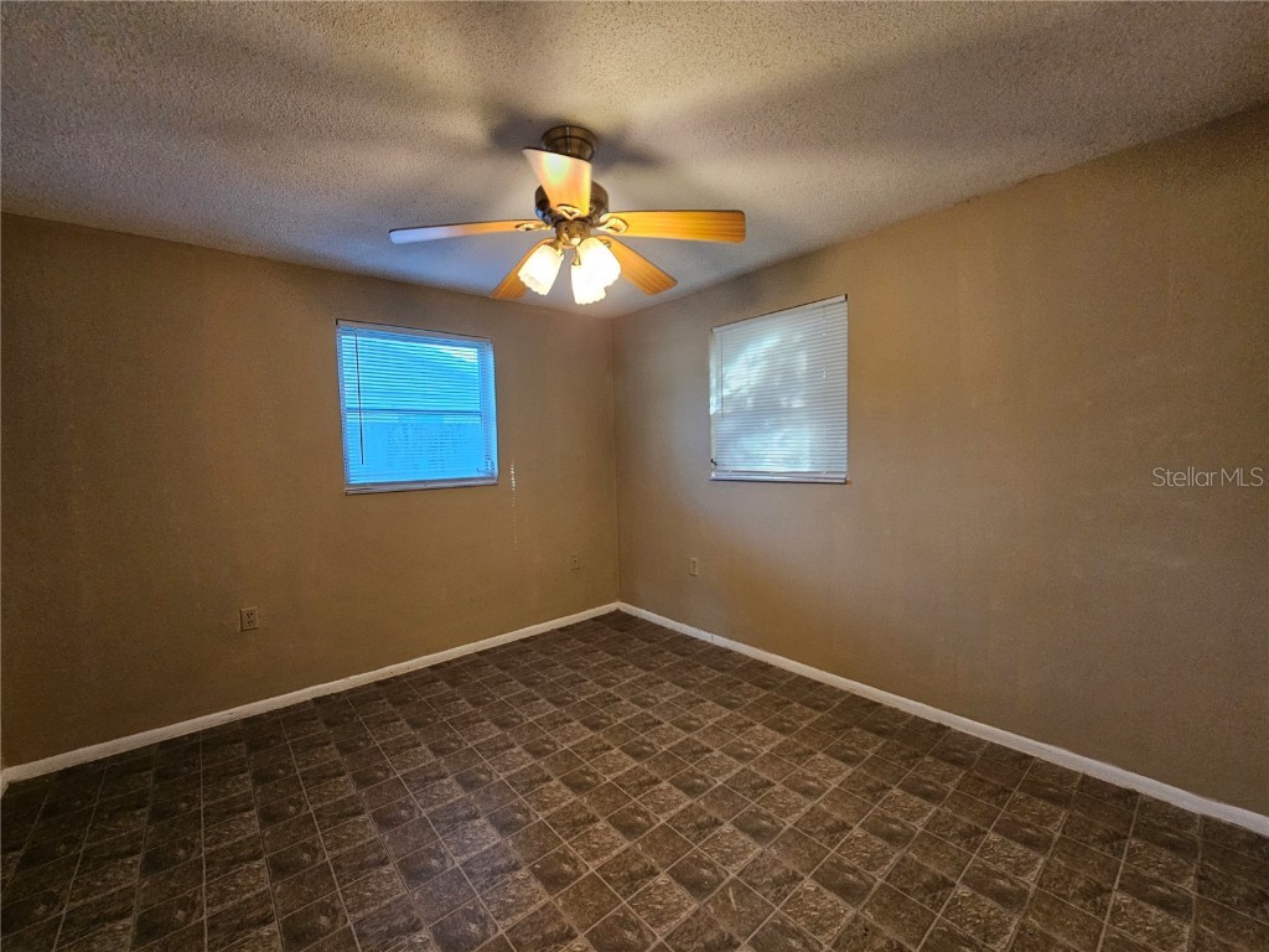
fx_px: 477
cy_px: 476
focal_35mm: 13
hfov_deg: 106.2
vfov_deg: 89.9
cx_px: 634
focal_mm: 2.2
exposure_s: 1/60
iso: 320
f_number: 2.2
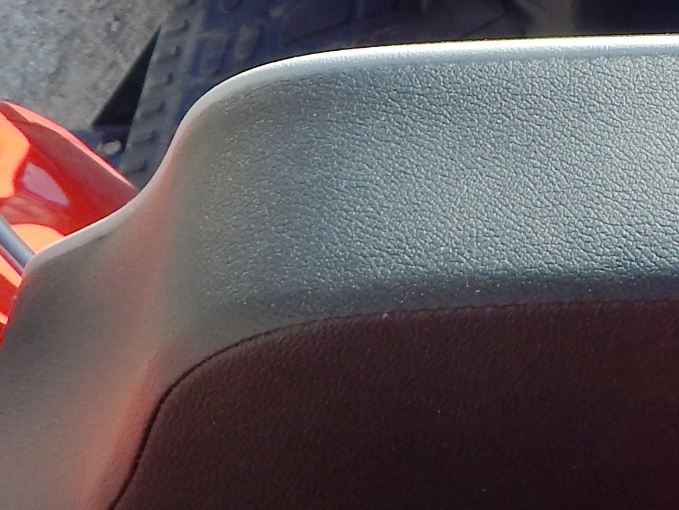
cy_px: -210
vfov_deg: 15.8
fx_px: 1707
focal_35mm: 87
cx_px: 766
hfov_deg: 21.3
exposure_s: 1/500
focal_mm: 4
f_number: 3
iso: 125
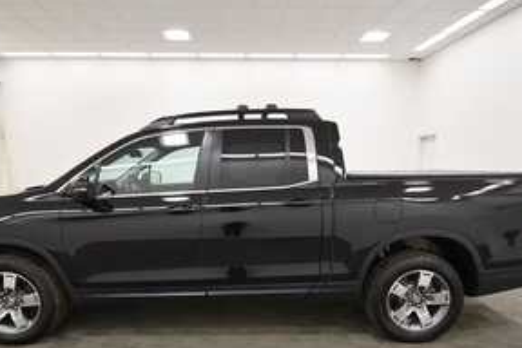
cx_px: 246
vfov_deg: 50.2
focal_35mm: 25
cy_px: 237
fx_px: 362
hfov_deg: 71.5
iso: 800
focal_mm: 12
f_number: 4.8
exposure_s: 1/160
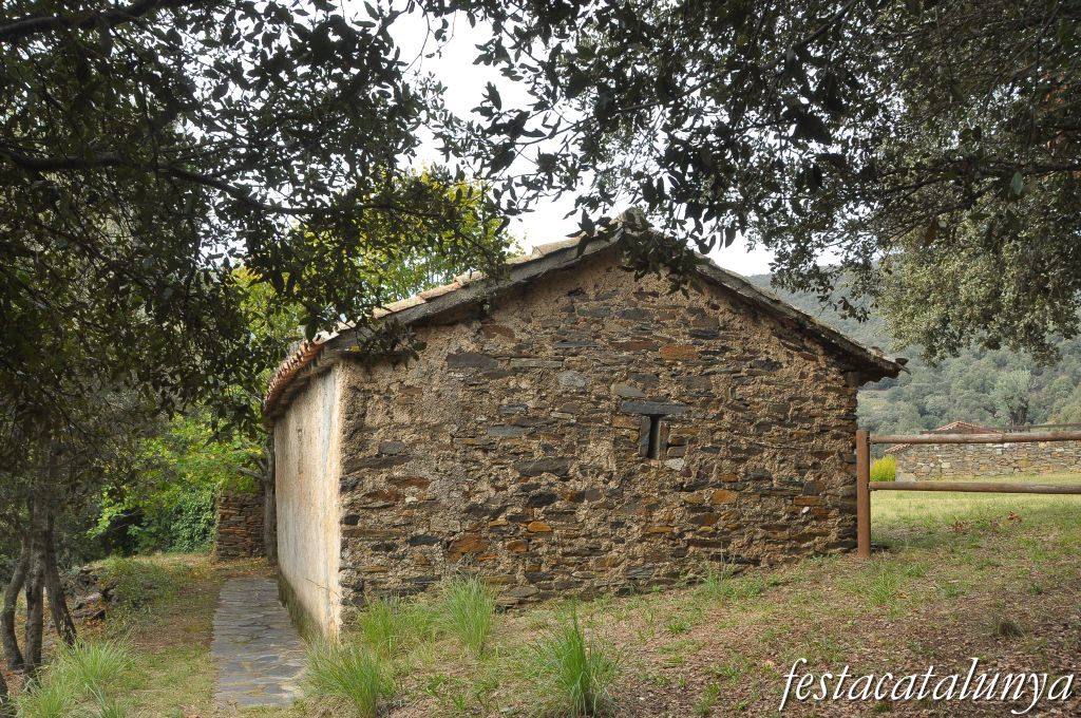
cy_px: 359
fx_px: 810
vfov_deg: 47.8
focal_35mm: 27
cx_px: 540
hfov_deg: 67.4
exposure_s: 1/250
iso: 500
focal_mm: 18
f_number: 8
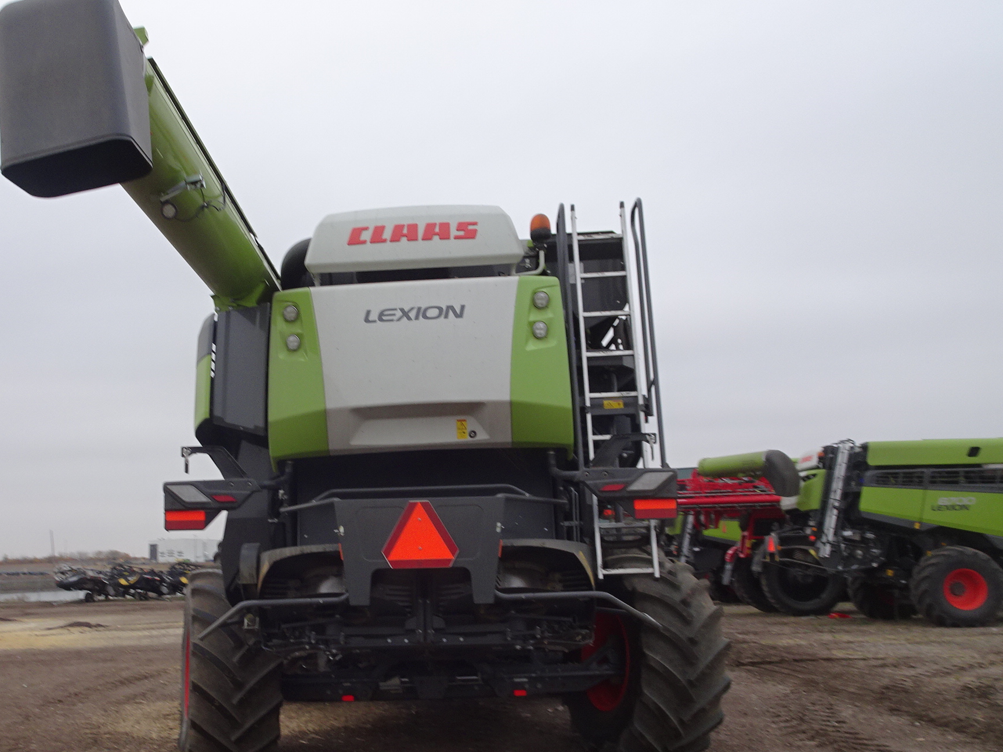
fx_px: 1043
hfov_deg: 50.8
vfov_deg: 39.4
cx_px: 370
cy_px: 464
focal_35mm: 36
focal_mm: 4.1
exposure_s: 1/80
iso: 80
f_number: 3.5
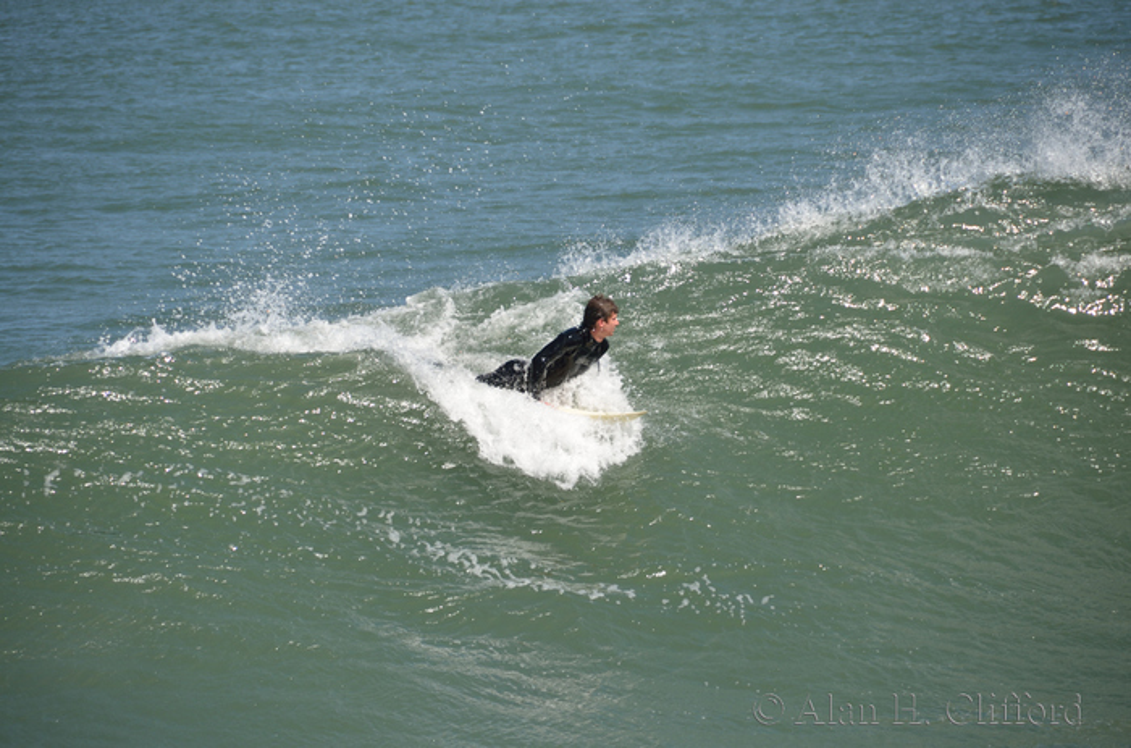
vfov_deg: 4.6
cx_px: 566
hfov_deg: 6.9
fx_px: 9402
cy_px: 374
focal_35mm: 300
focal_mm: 200
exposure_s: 1/500
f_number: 5.6
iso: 100
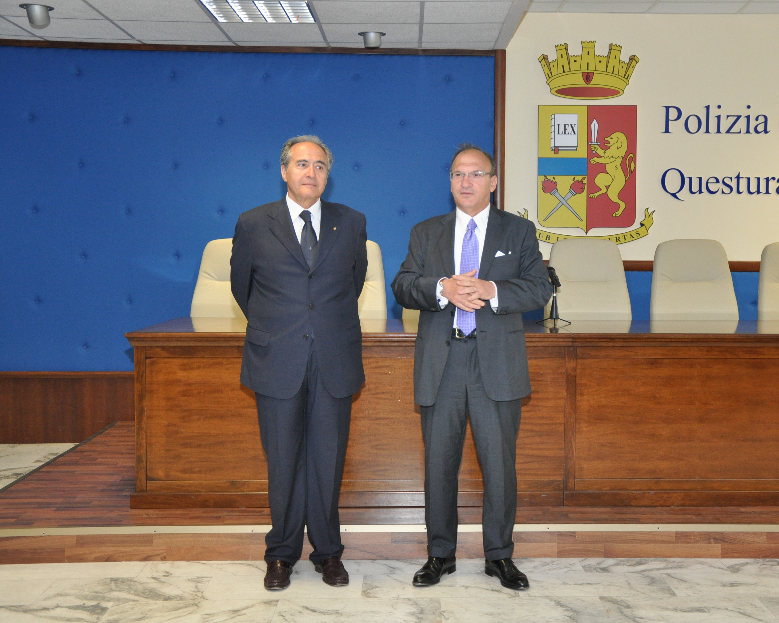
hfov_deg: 38.7
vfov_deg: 31.5
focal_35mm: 48
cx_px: 449
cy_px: 313
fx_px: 1107
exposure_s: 1/60
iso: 800
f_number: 4
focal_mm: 28
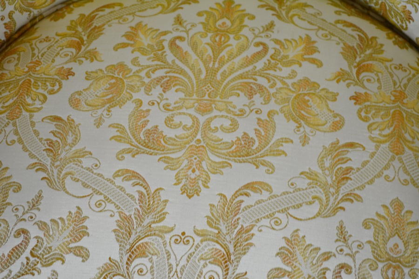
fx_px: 960
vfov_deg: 16.6
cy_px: 140
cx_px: 210
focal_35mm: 82
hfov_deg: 24.6
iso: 800
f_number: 5.6
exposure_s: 1/50
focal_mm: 55
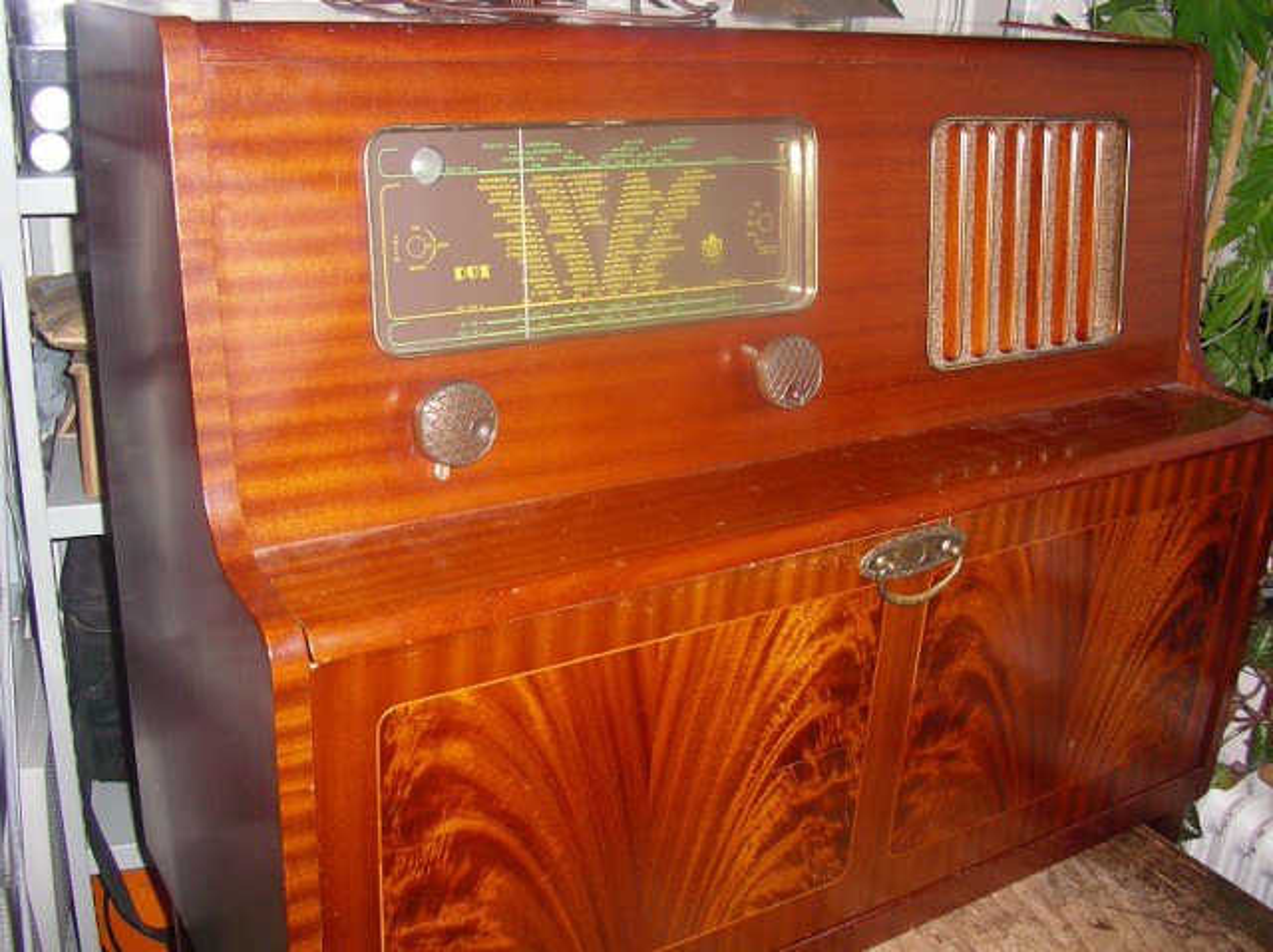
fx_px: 1360
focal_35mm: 37
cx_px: 636
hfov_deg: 50.2
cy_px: 476
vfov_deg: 38.6
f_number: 2.8
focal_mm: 5.7
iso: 100
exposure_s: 1/60
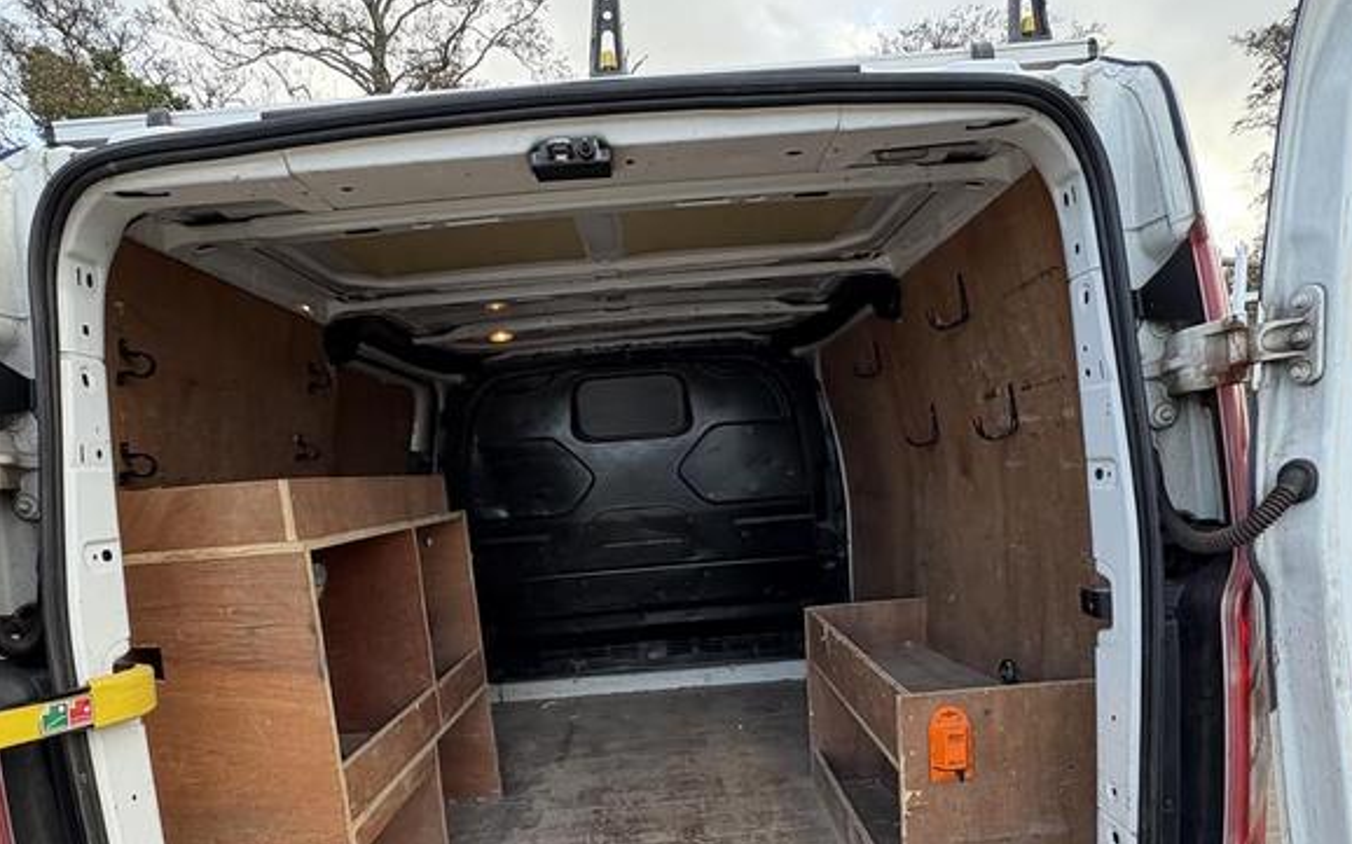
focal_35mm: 23
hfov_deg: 77.2
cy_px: 622
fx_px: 847
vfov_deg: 51.0
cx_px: 667
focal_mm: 2.22
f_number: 2.2
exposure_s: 1/136
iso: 100
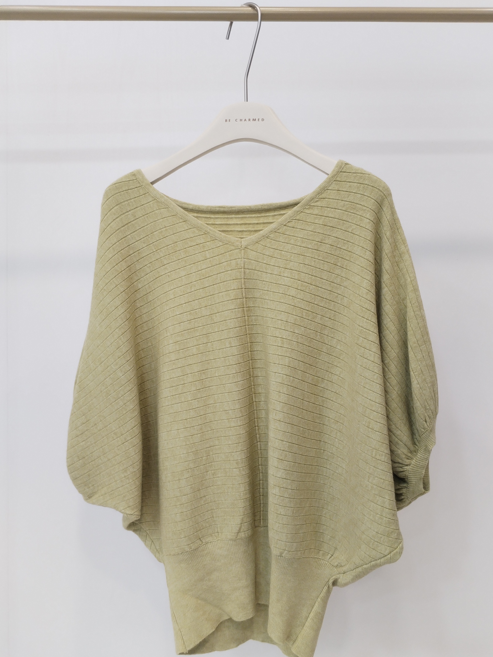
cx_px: 253
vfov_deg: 60.0
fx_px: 570
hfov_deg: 46.8
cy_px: 329
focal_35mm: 30
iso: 372
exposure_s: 1/60
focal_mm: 4.75
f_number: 1.8
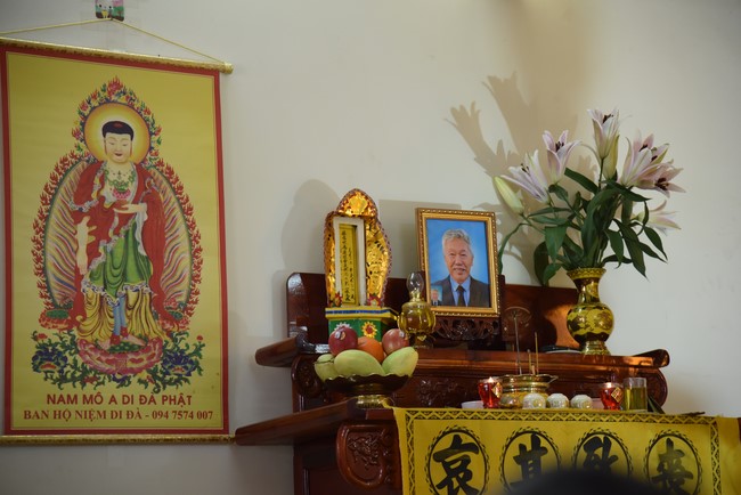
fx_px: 2162
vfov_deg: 13.1
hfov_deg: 19.4
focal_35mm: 105
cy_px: 248
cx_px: 370
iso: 2000
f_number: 4
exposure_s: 1/125
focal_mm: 105
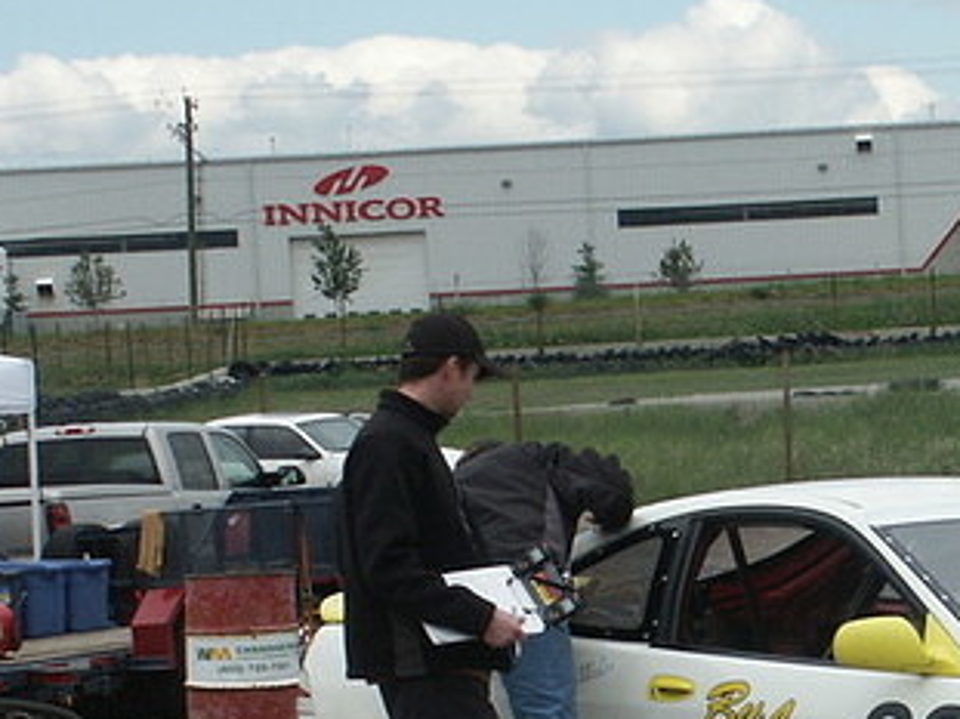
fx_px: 5212
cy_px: 651
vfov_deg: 7.9
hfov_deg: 10.5
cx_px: 917
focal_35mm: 188
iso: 100
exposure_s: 1/500
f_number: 6.7
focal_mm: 18.17
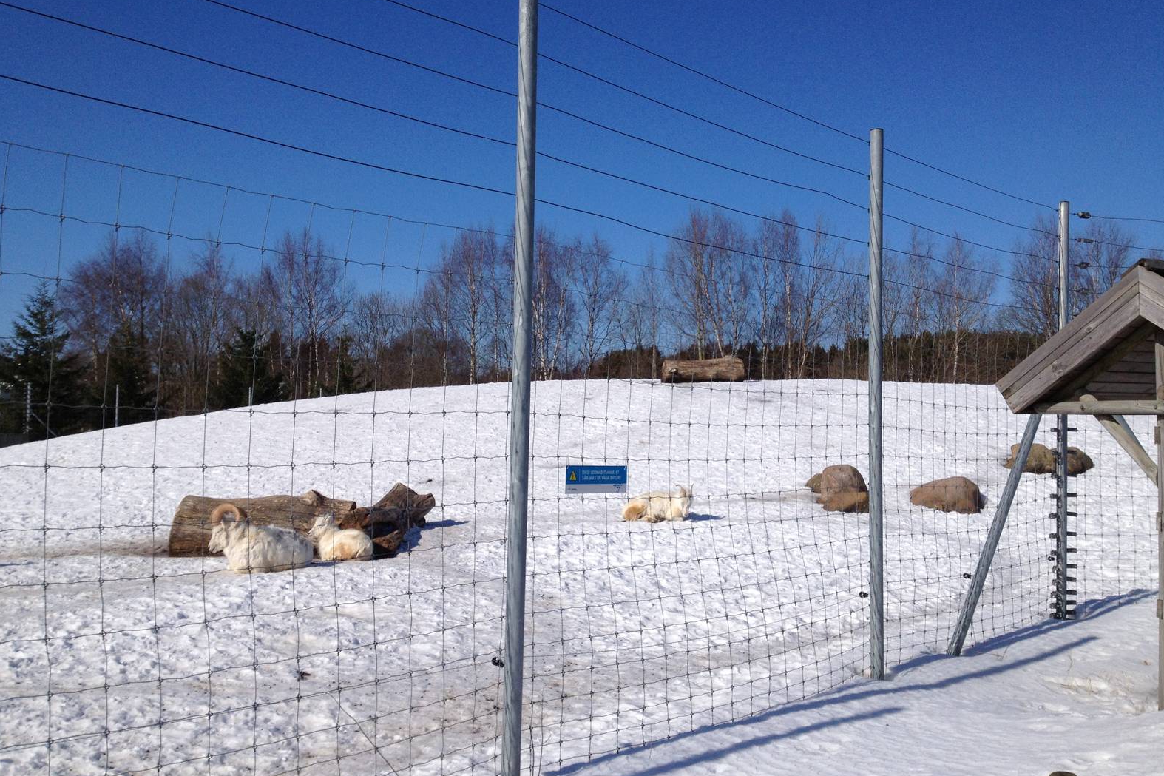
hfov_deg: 51.9
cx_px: 578
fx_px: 1196
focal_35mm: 37
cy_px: 375
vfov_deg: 35.9
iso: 50
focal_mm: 4.28
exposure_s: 1/5025
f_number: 2.4
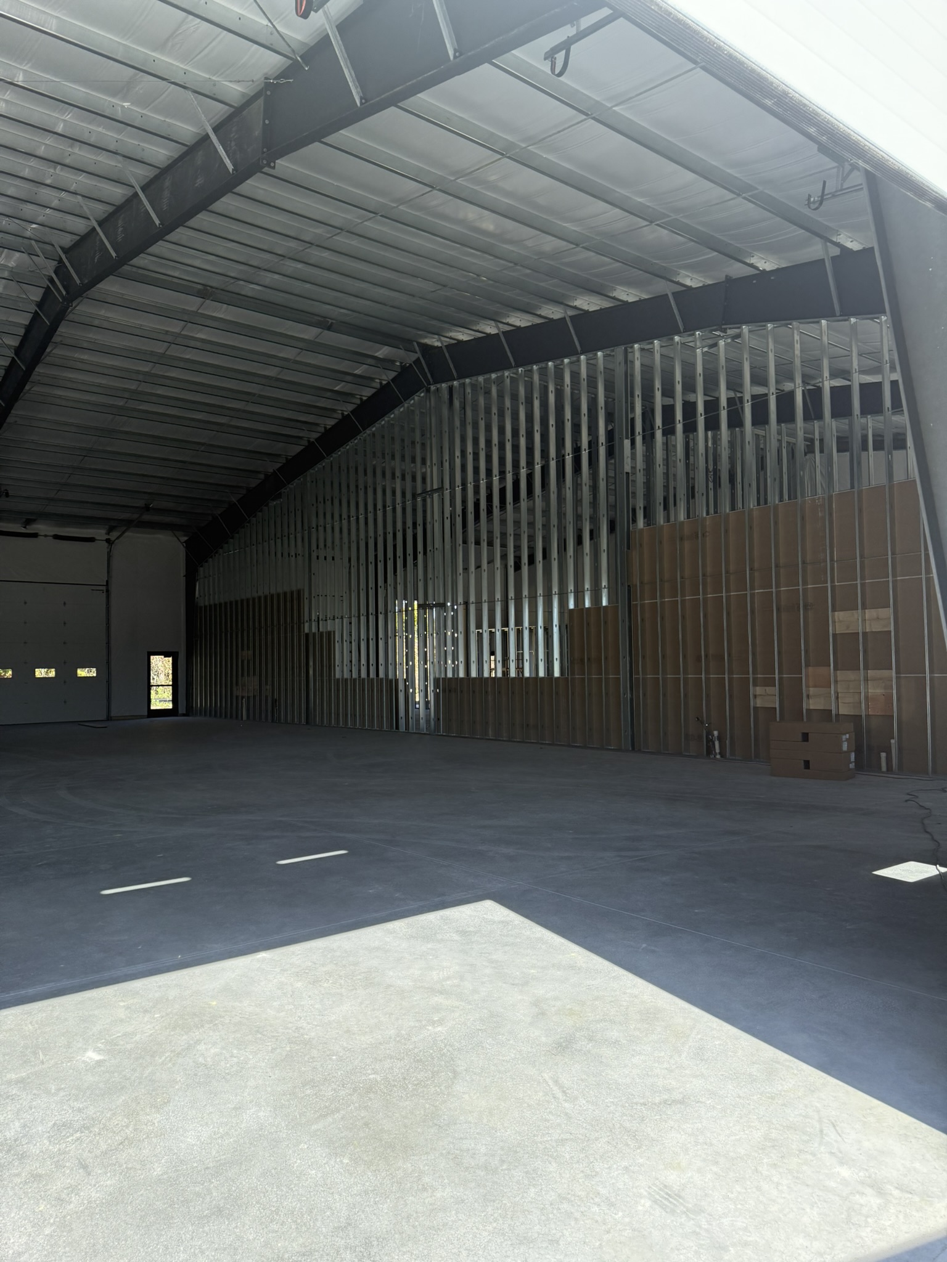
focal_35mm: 24
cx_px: 474
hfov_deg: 56.8
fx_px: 875
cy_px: 631
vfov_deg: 71.6
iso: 100
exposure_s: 1/1585
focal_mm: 6.76
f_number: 1.78
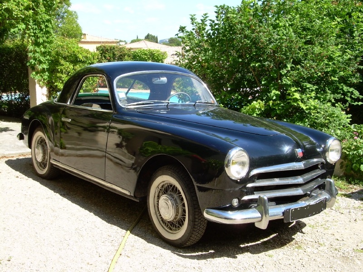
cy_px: 136
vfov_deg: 30.9
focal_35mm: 47
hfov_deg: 40.4
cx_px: 182
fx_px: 493
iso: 50
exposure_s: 1/162
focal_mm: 7.7
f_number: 5
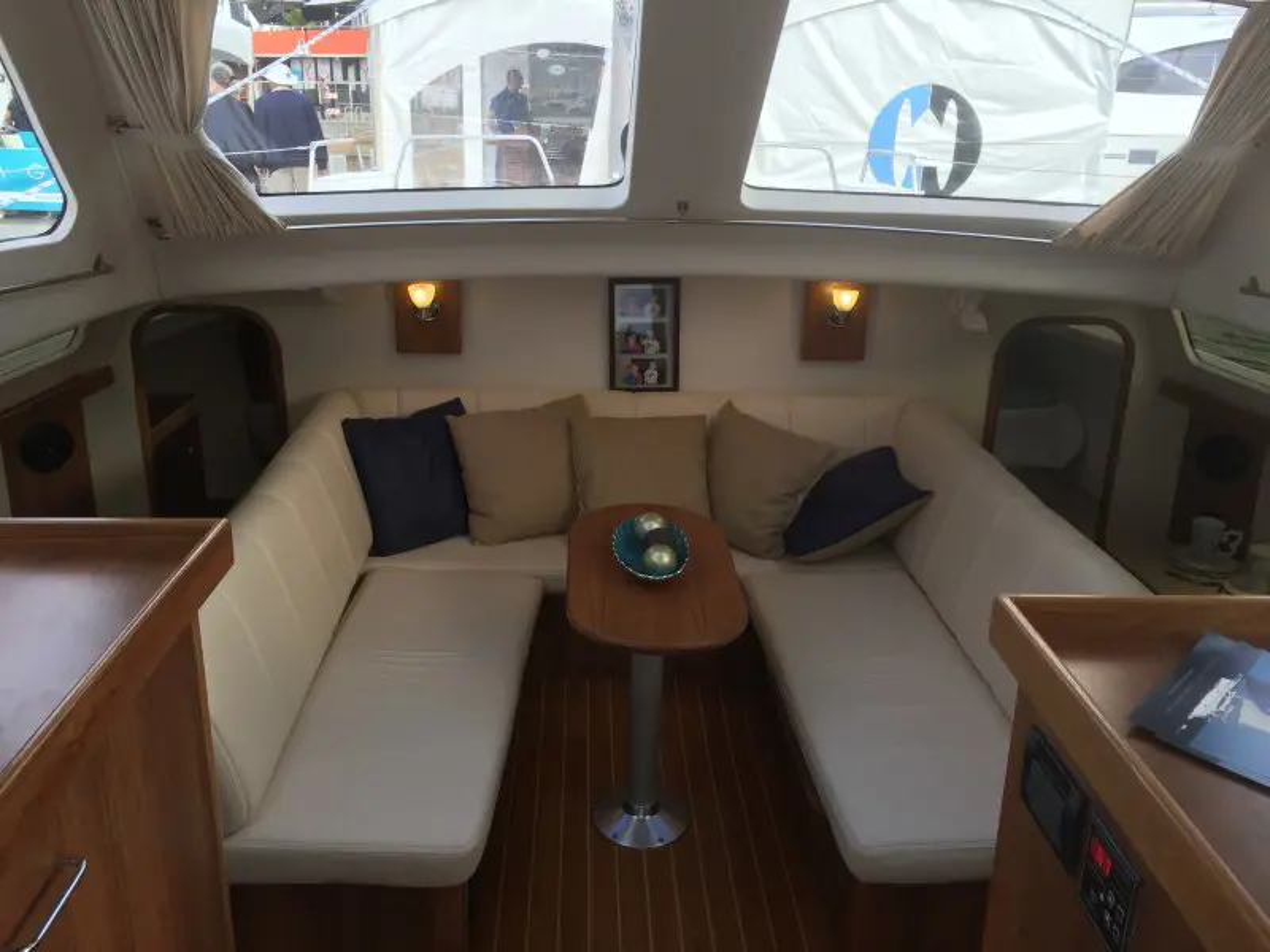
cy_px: 476
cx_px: 635
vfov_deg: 48.2
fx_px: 1064
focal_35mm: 29
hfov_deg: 61.7
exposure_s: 1/120
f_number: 2.2
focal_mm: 4.15
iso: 40
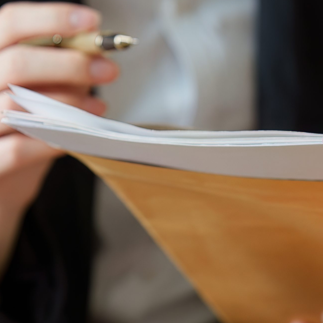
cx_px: 466
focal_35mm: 391
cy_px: 188
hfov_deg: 4.5
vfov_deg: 4.5
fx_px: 4128
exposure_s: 1/160
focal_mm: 85
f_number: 2.8
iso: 125
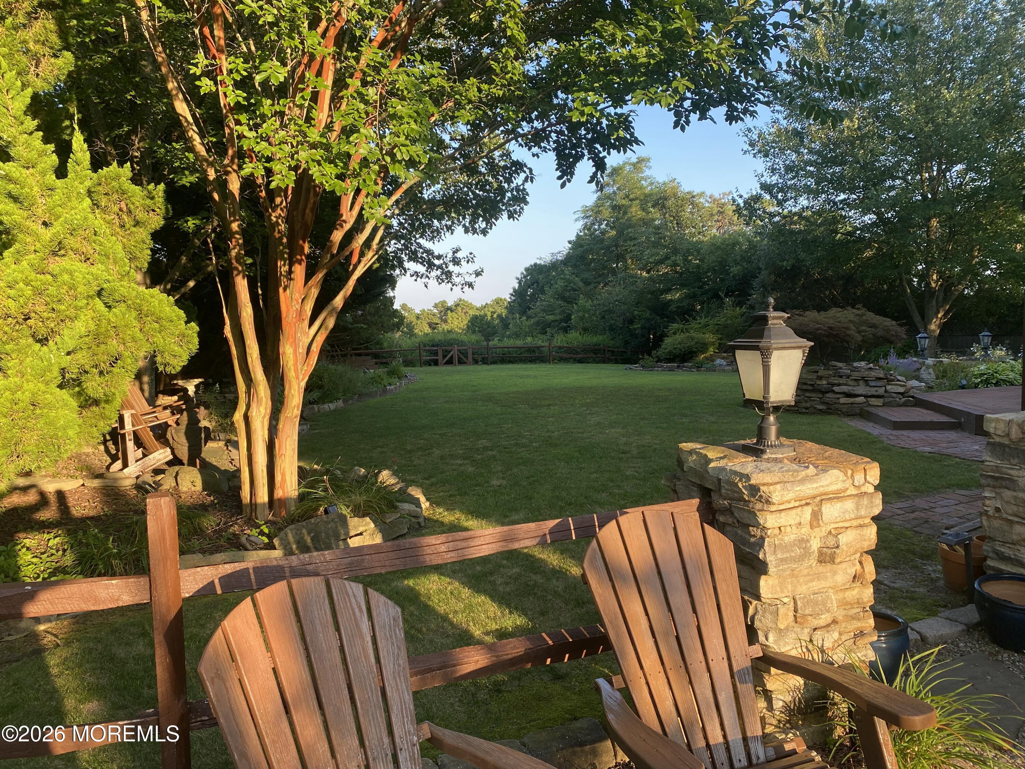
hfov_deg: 67.3
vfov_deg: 53.1
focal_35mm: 26
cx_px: 512
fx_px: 770
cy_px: 384
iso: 32
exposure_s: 1/303
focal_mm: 4.25
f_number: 1.8
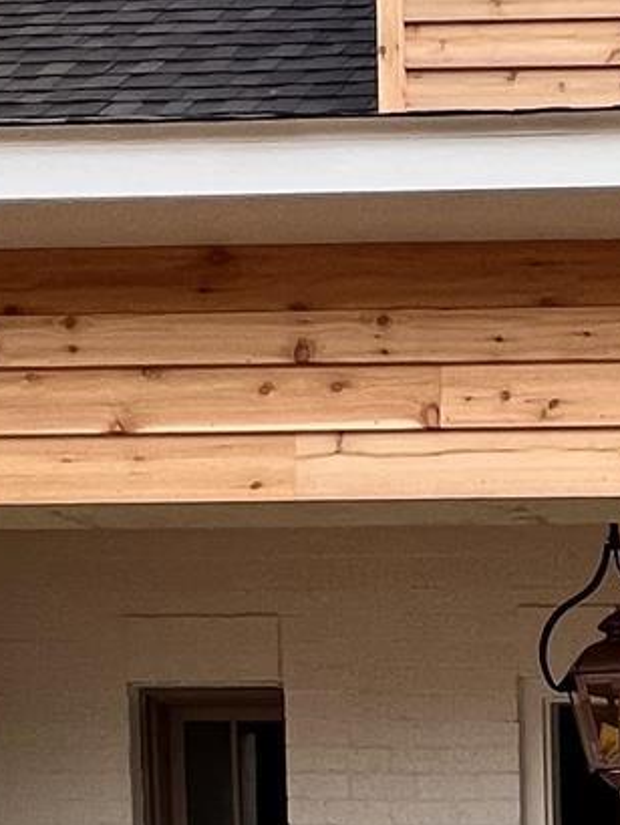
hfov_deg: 16.6
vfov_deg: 22.4
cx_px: 1131
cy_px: 1203
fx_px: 1742
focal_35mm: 73
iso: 50
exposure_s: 1/99
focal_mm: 1.57
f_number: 1.8
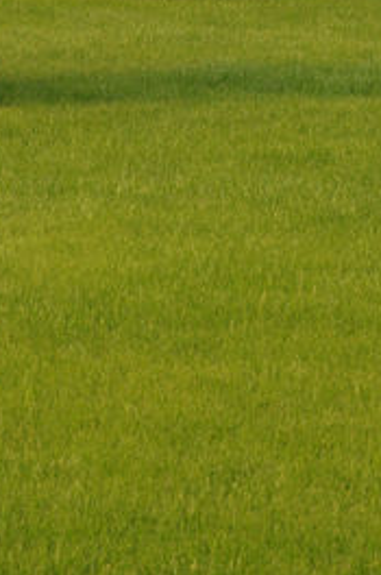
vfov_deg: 10.9
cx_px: -76
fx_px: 2864
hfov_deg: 7.5
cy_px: -387
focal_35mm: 180
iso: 200
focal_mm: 35
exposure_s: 1/80
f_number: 8
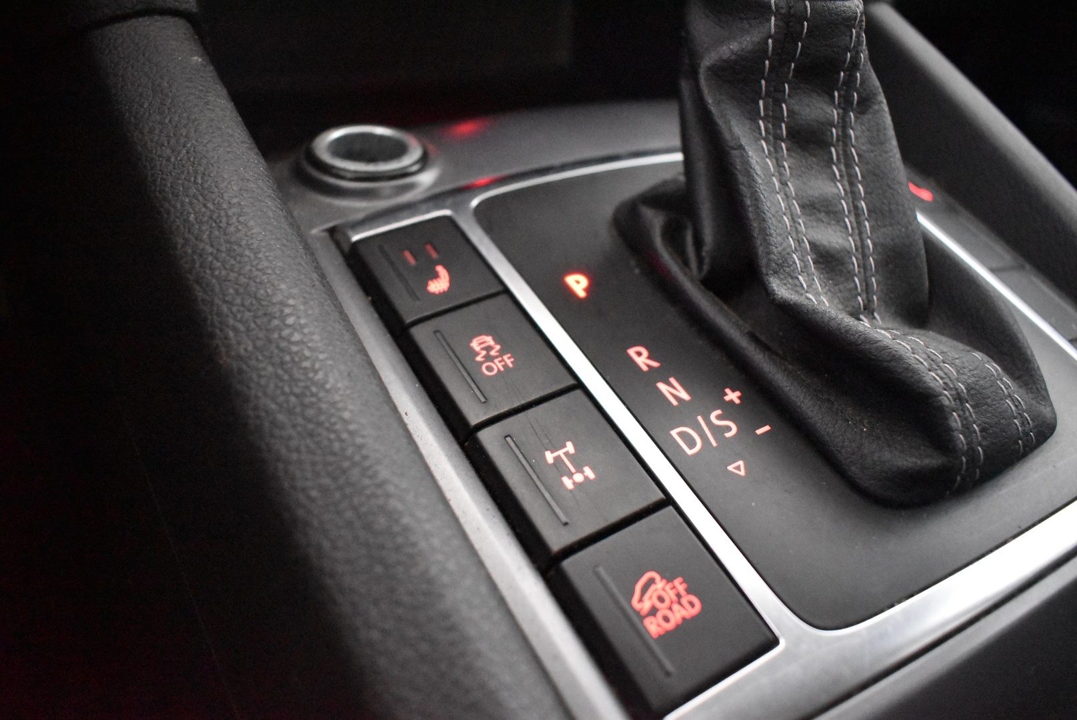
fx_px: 808
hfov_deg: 67.3
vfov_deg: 48.0
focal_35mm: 27
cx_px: 538
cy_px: 360
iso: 10000
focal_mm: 18
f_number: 3.5
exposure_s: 1/30
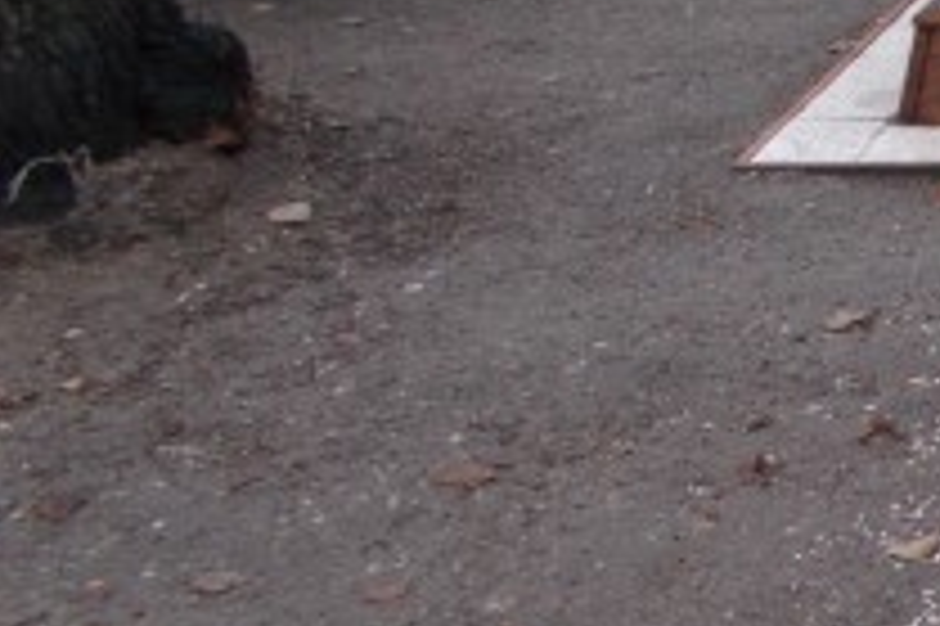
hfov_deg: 20.7
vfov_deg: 16.4
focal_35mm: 83
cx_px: 1435
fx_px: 2165
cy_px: 288
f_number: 3.2
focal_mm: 4.6
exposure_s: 1/50
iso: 80
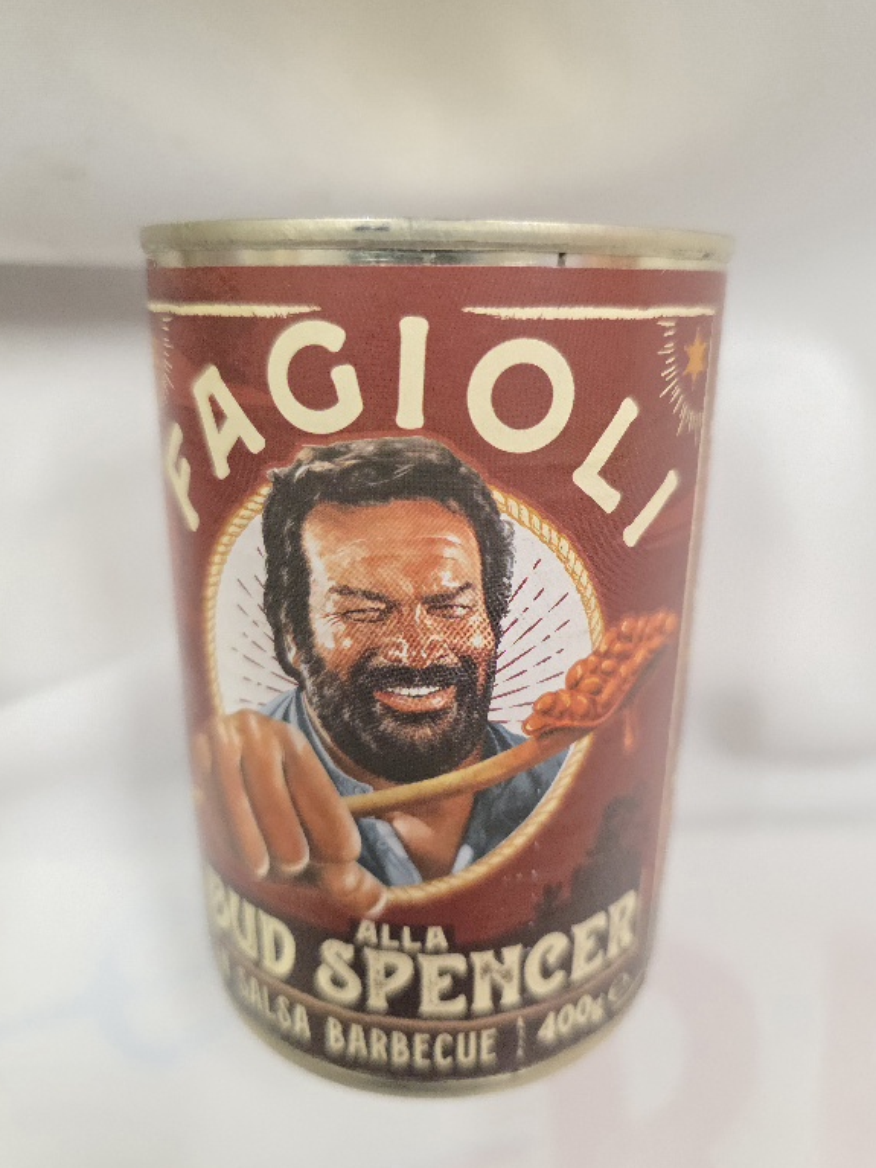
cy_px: 580
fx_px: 810
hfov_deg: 56.8
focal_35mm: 24
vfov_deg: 71.6
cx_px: 446
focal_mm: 6.3
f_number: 1.7
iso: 800
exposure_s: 1/101
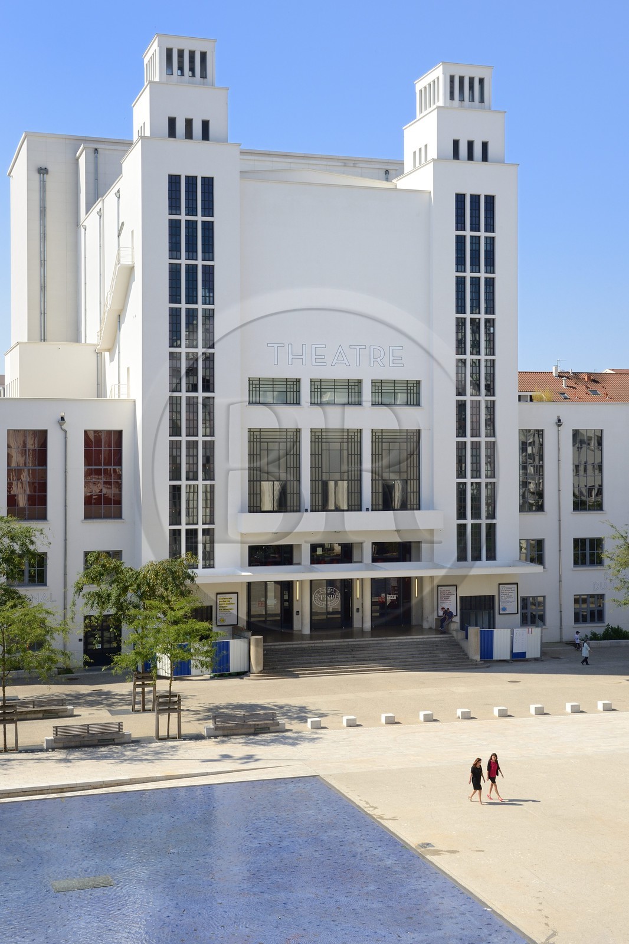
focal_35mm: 48
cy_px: 472
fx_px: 1258
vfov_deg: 41.1
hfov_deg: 28.1
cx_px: 314
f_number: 14
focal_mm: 48
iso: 400
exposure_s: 1/250
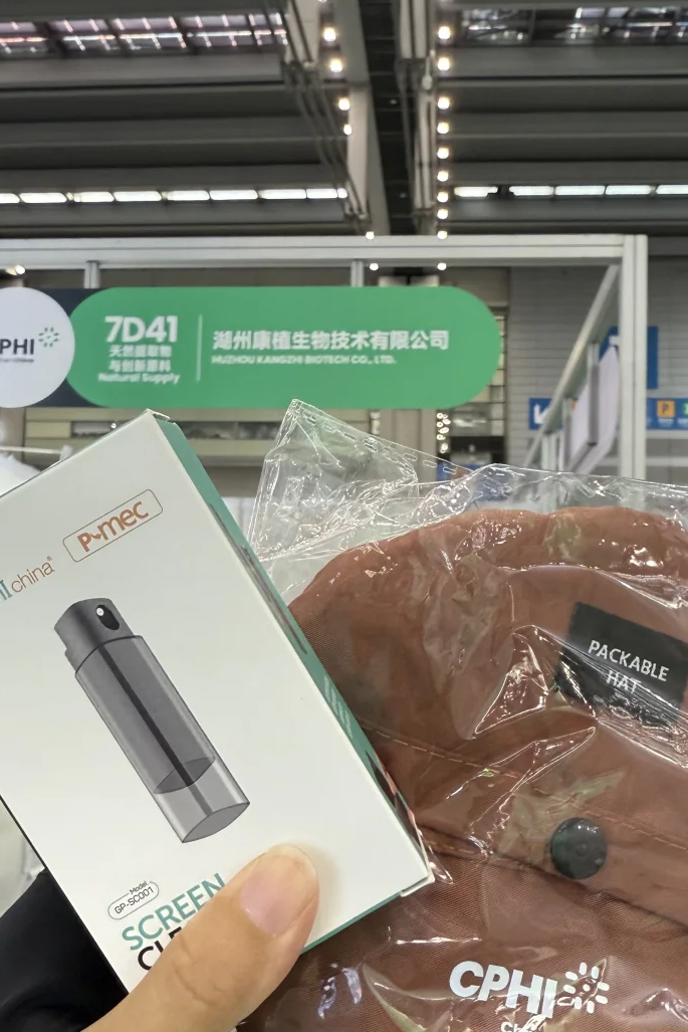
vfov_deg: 53.4
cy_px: 685
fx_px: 1003
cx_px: 368
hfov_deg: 37.8
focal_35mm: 35
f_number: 2.2
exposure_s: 1/100
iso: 160
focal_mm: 2.22
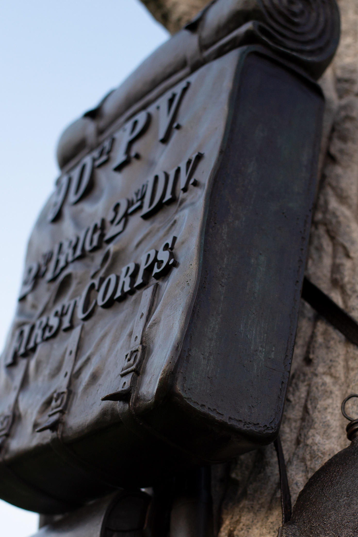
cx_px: 187
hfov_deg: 20.0
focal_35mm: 68
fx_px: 1014
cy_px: 344
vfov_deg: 29.5
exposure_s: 1/125
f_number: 2.8
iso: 640
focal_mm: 50
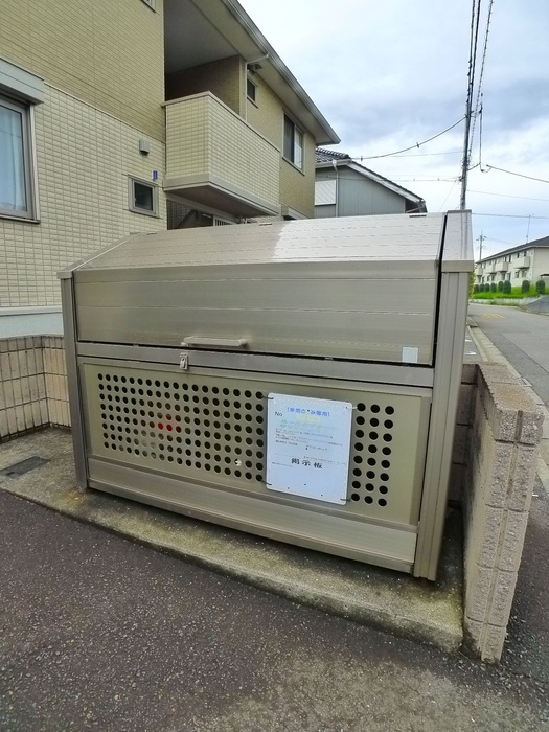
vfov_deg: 71.6
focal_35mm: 24
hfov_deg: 56.8
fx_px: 508
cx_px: 274
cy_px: 366
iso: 400
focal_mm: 5.1
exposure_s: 1/500
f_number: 3.2
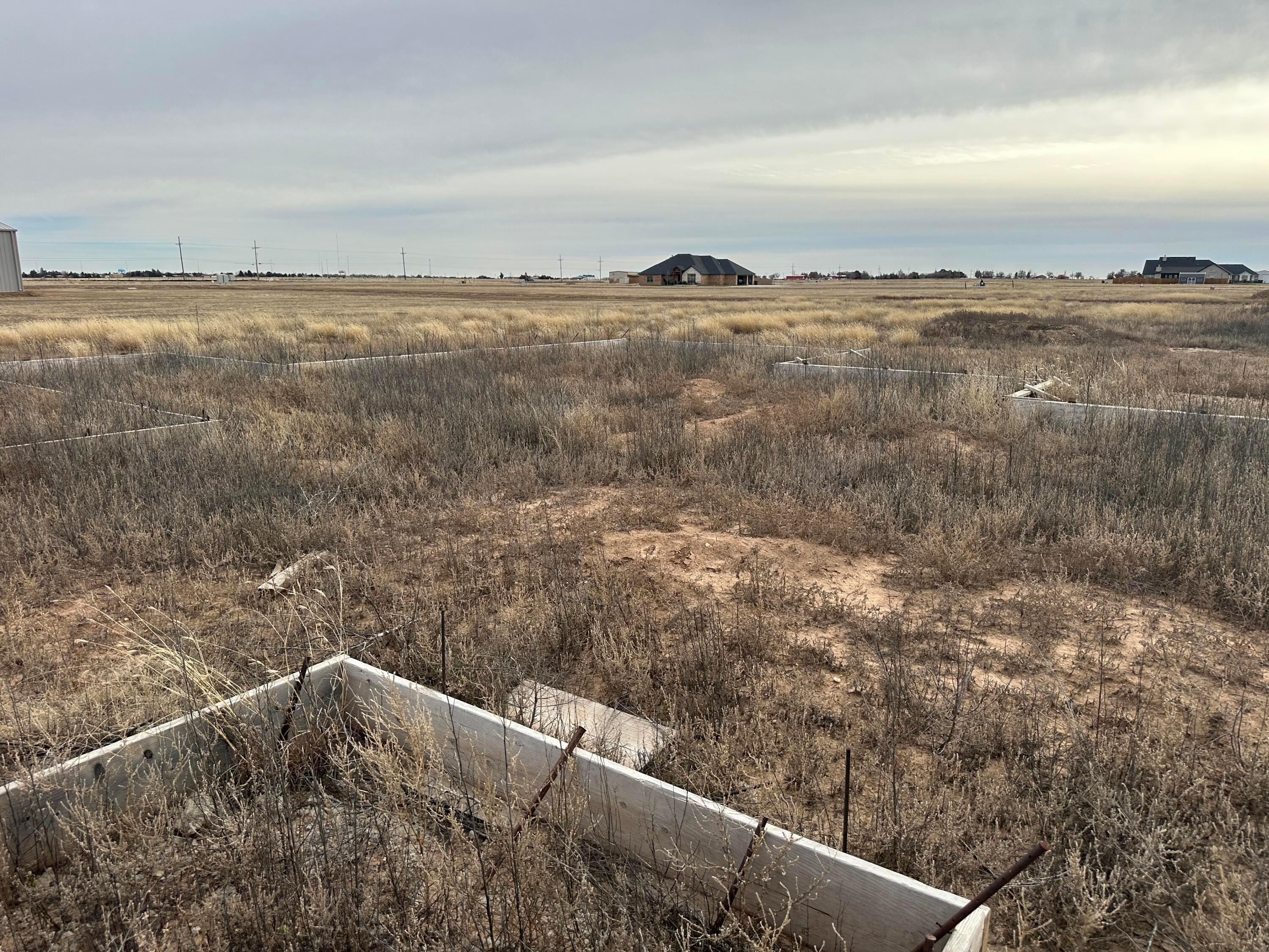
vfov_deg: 56.8
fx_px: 880
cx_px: 634
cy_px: 476
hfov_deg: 71.6
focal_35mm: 24
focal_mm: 6.86
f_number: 1.78
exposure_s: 1/4762
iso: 80
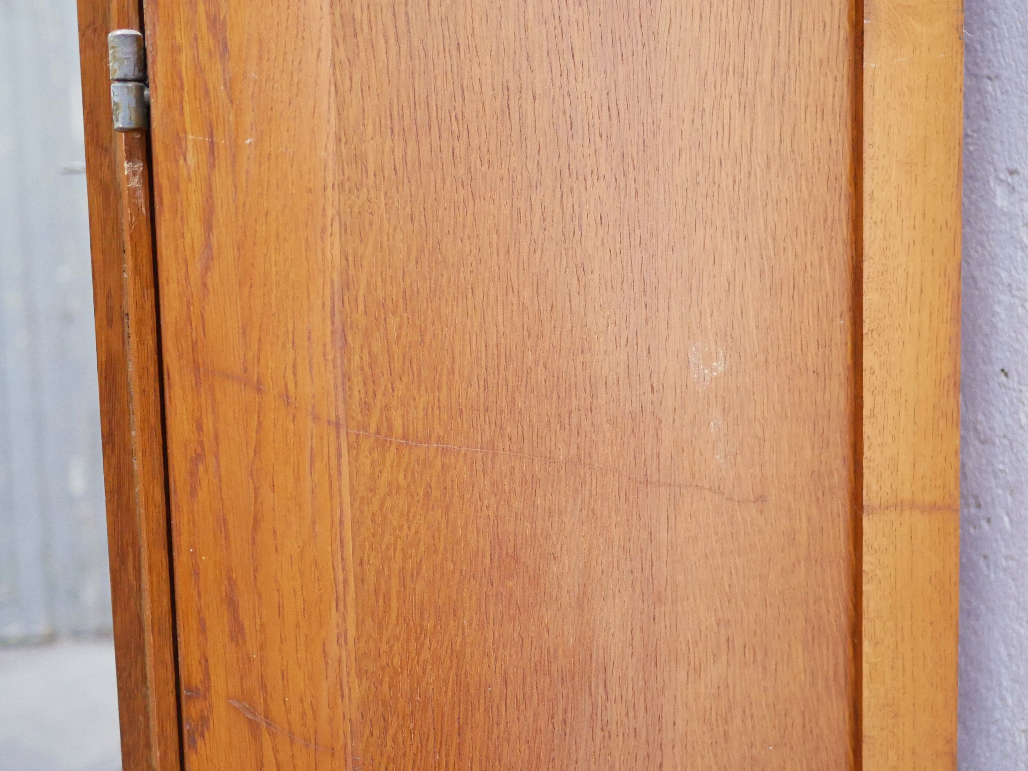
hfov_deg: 36.6
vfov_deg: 28.0
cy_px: 431
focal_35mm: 52
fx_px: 1544
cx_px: 642
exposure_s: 1/60
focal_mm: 20
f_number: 1.7
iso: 2000
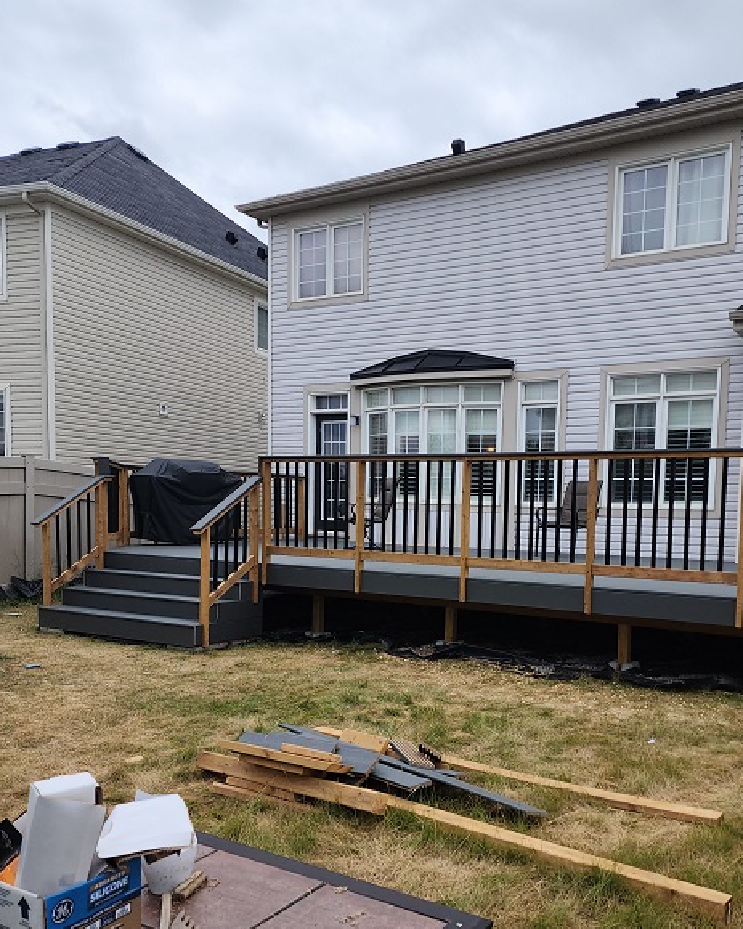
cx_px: 461
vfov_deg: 56.5
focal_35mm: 31
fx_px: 852
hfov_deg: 46.7
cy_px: 579
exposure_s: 1/1354
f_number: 1.8
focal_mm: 6.4
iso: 12
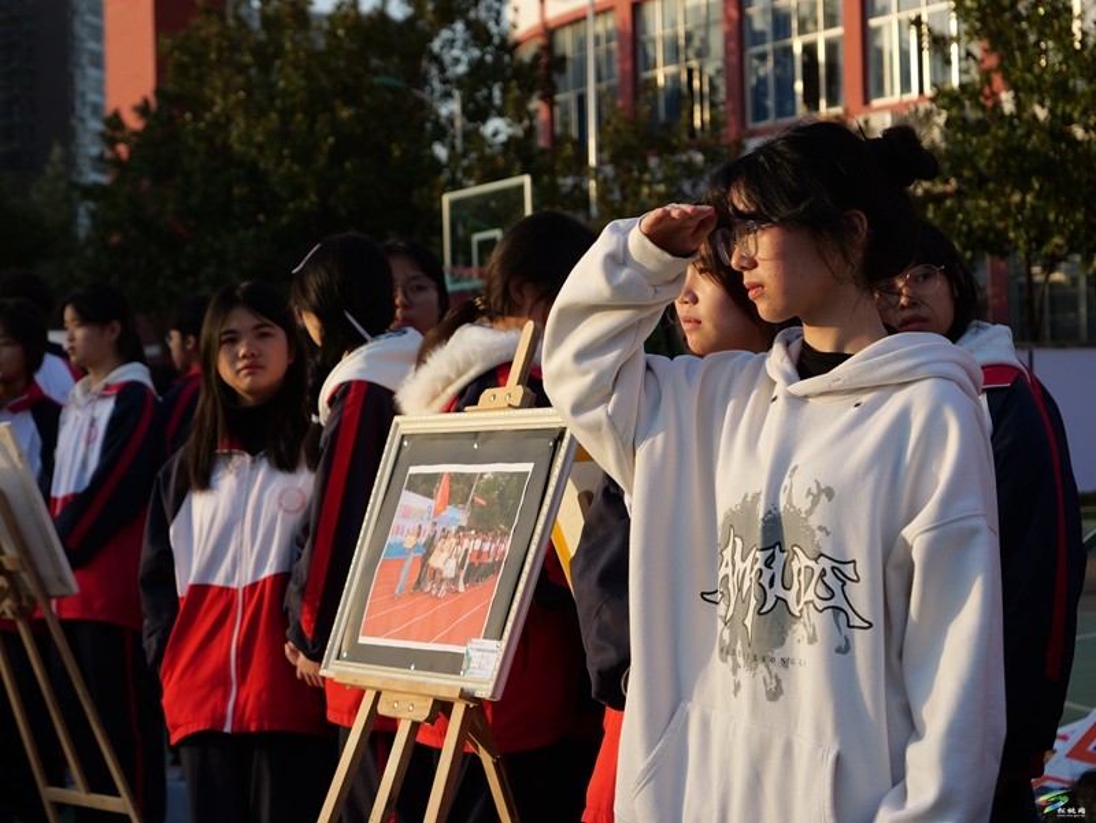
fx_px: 2661
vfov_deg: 17.6
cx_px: 548
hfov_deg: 23.3
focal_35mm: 84
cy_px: 412
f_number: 4.5
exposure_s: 1/250
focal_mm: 42
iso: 100
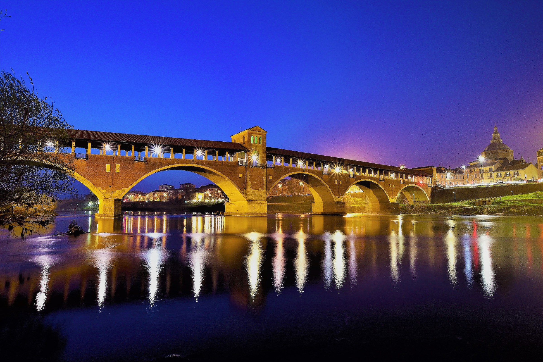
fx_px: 317
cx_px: 272
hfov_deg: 81.2
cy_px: 181
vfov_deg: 59.5
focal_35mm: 21
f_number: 11
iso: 100
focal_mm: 14
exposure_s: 25
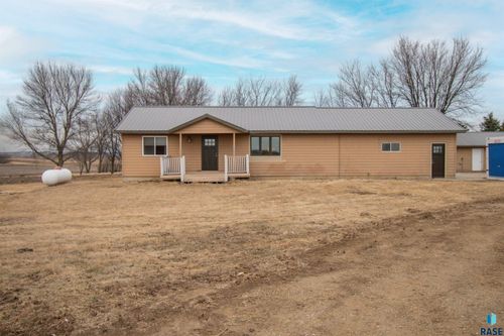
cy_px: 168
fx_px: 420
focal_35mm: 30
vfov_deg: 43.6
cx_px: 252
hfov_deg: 61.9
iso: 1250
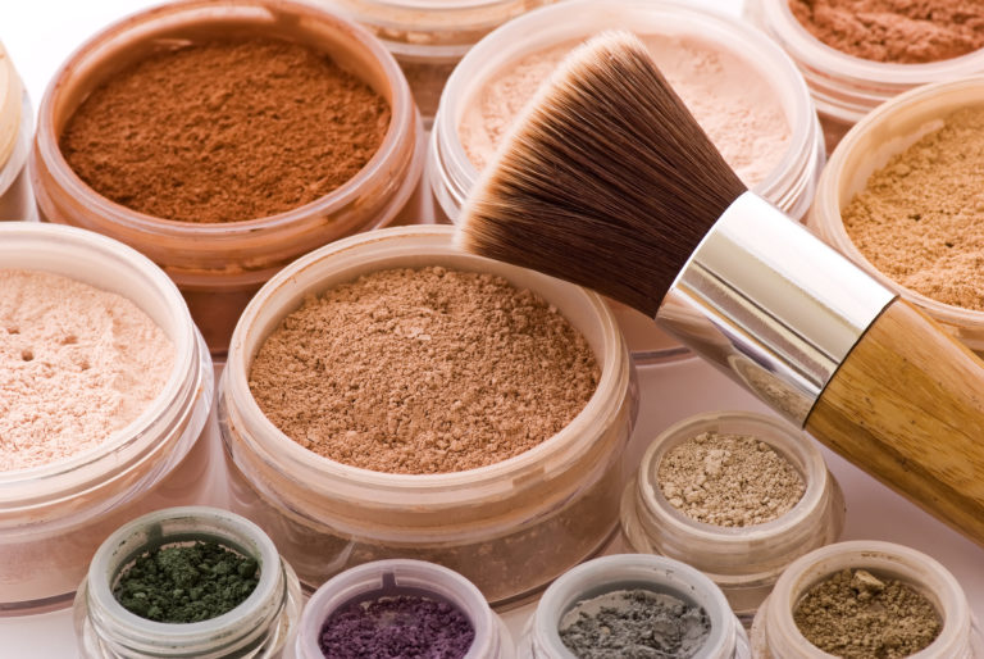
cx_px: 492
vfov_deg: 9.2
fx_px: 4105
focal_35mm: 150
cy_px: 330
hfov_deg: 13.7
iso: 100
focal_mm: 100
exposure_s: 2
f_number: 13
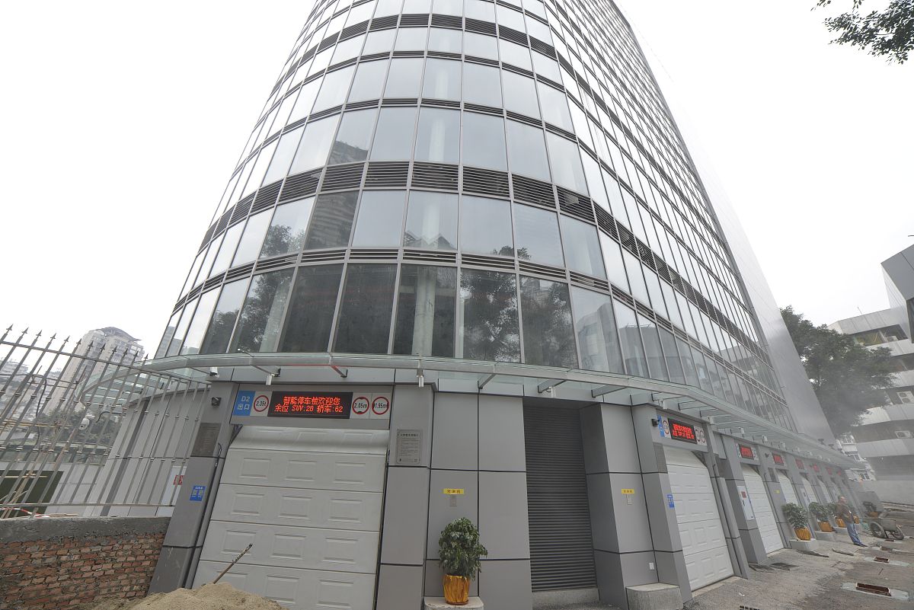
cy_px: 305
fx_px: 356
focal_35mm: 14
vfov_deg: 81.3
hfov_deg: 104.2
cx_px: 457
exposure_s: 1/125
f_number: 7.1
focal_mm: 14
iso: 250
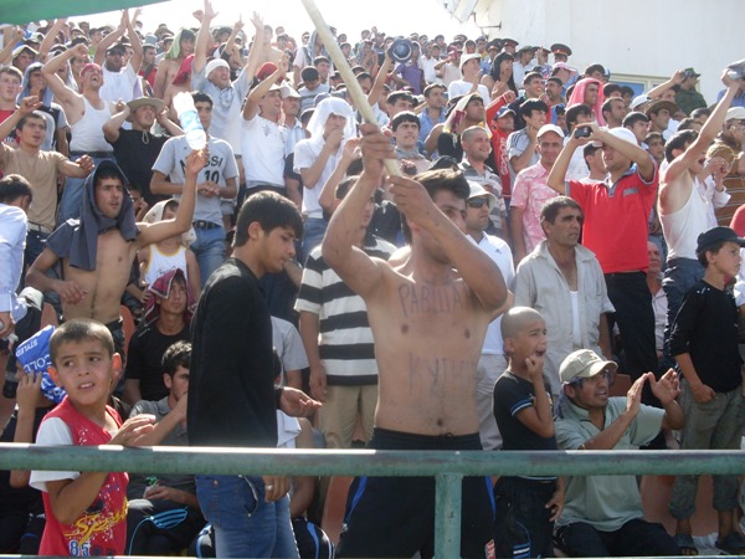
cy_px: 280
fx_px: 818
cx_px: 372
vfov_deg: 37.7
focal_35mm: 38
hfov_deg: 49.0
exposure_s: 1/500
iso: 80
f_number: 2.8
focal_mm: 6.3
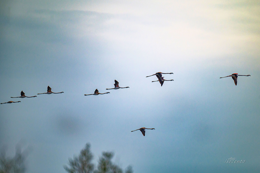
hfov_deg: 5.2
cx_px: 130
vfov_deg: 3.4
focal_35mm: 400
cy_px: 86
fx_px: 2887
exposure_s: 1/2500
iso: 1000
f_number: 5.6
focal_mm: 400
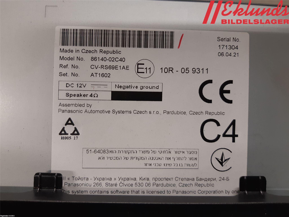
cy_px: 108
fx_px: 217
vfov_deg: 53.1
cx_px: 144
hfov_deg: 67.3
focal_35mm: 26
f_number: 1.7
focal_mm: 3.93
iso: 100
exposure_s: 1/60
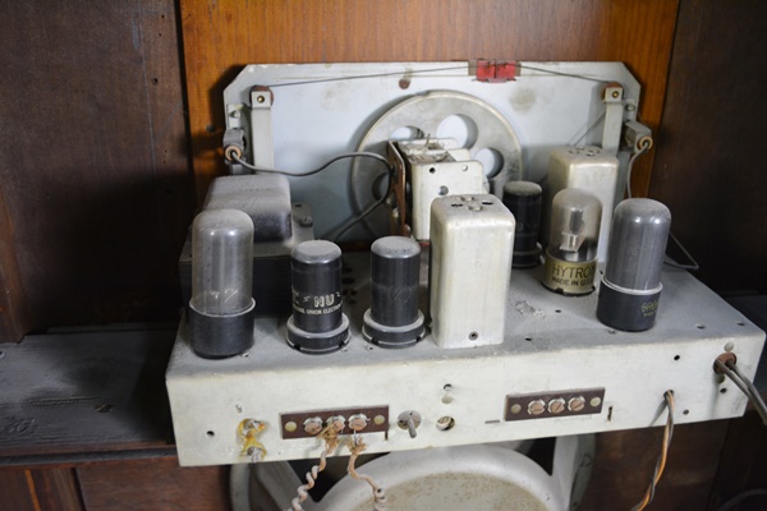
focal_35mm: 30
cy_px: 256
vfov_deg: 43.6
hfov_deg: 61.9
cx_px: 384
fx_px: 639
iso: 1400
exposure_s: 1/30
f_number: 3.8
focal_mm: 20
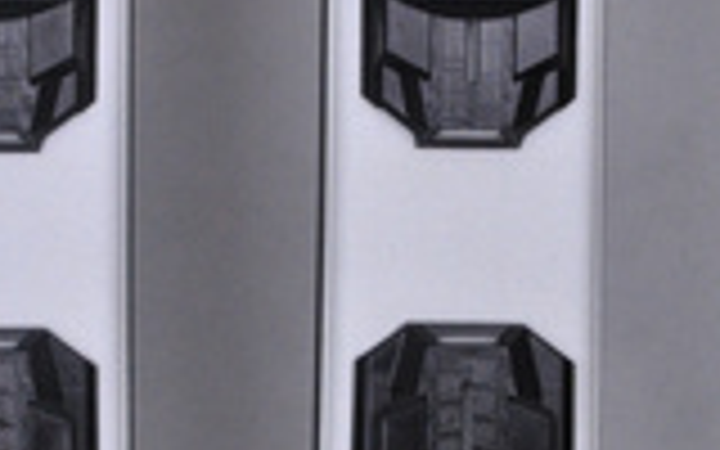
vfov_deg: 4.1
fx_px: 6327
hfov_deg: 6.5
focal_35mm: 322
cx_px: 223
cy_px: 248
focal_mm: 75
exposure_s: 1/125
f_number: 9.5
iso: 3200
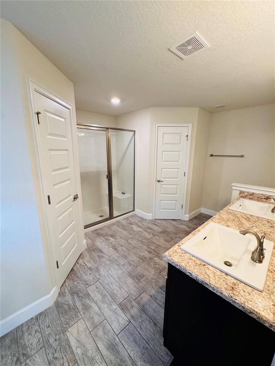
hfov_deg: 85.7
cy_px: 183
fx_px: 148
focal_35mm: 14
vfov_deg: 102.1
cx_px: 138
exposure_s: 1/120
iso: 250
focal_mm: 2.22
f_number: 2.2
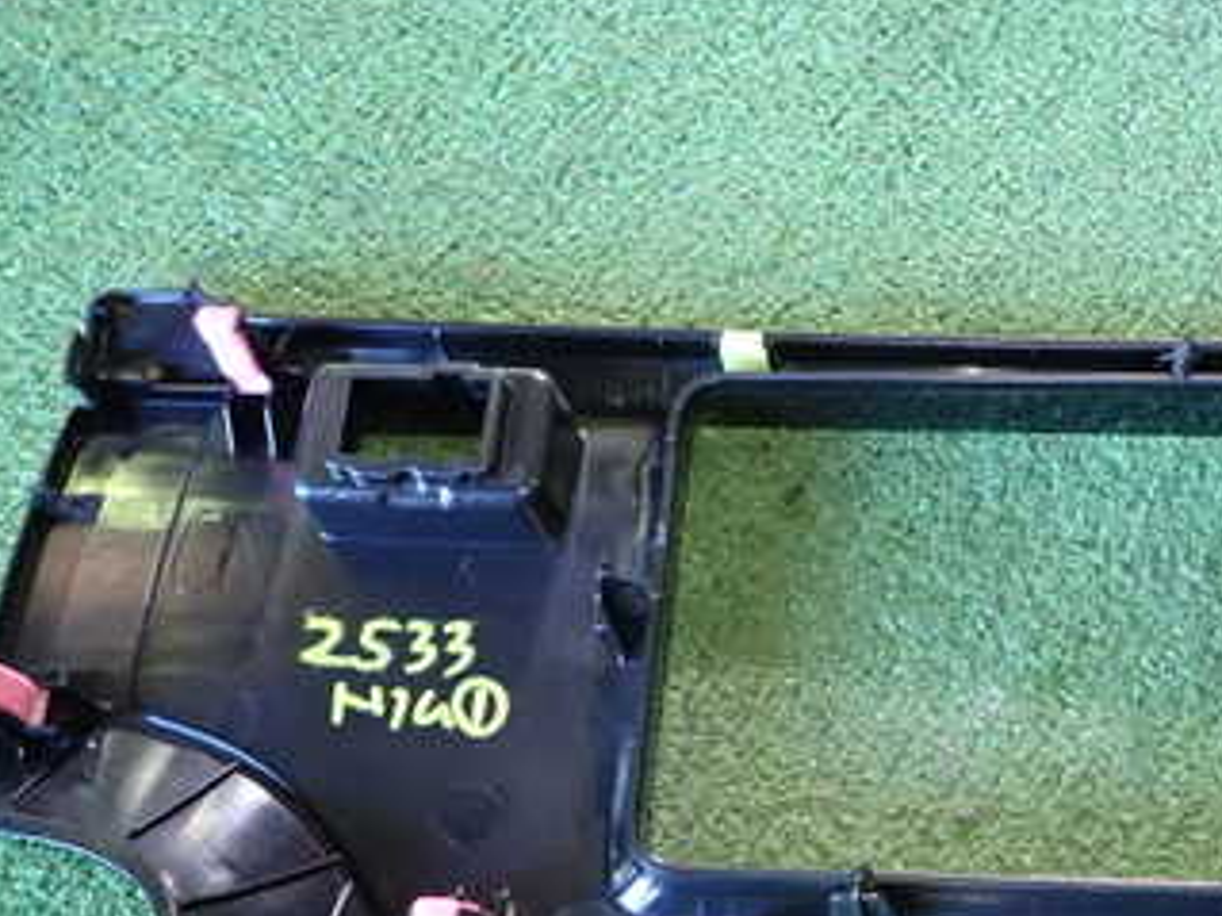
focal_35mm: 47
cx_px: 923
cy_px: 690
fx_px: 1659
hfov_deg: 39.3
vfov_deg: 30.3
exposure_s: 1/30
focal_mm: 4.5
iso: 400
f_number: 2
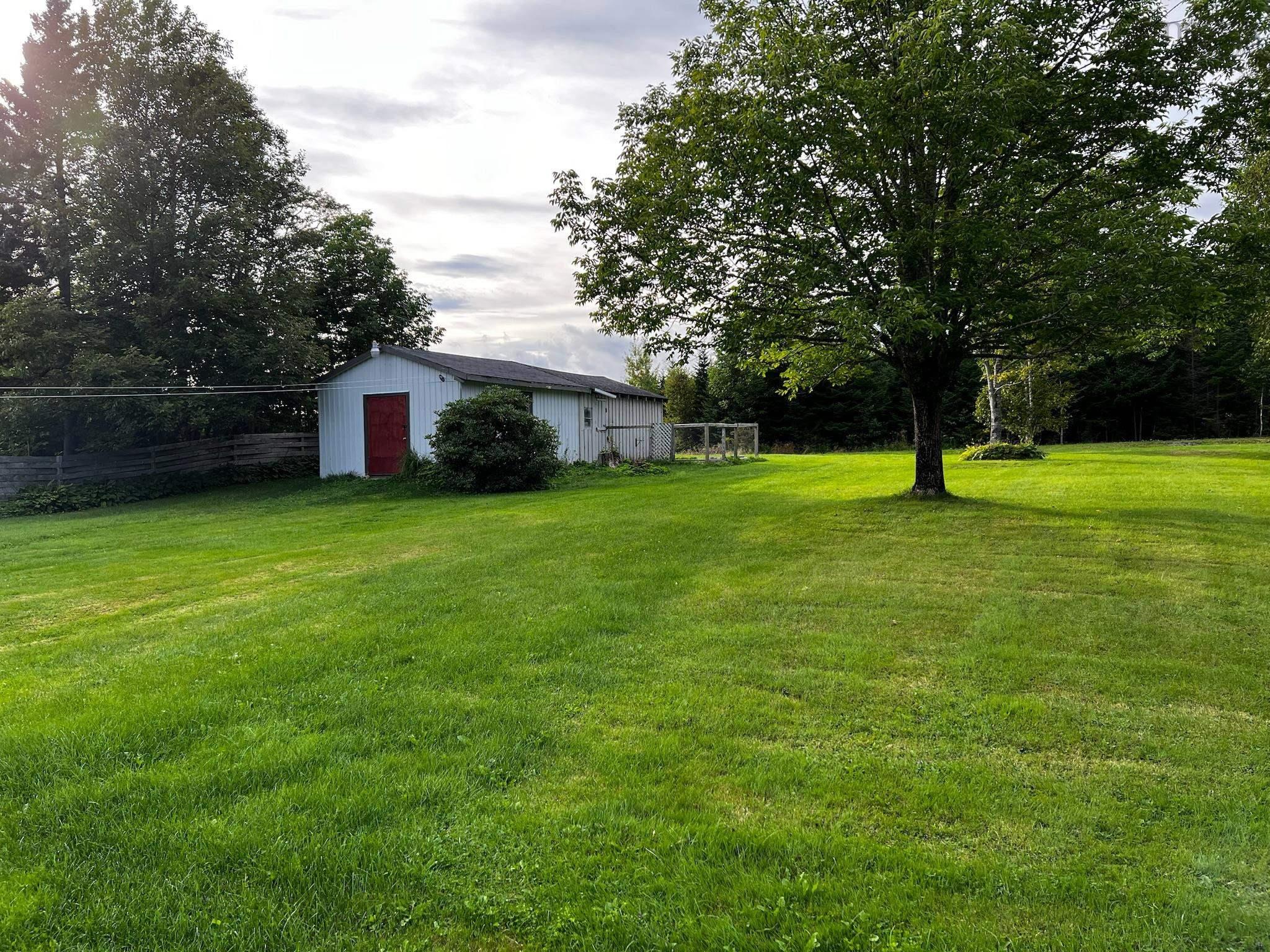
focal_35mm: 26
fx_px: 954
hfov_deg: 67.3
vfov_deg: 53.1
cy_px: 476
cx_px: 635
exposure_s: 1/797
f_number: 1.5
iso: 50
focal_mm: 5.7
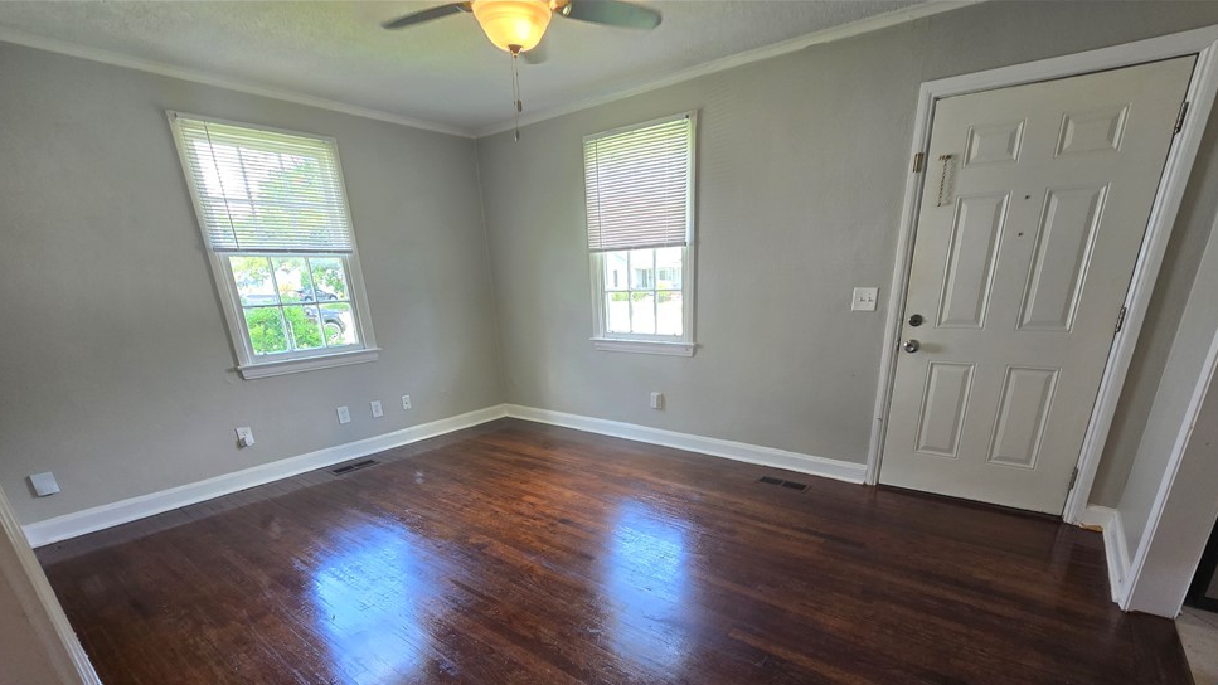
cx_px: 631
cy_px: 482
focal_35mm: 15
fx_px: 484
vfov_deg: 67.6
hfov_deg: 103.0
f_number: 2.2
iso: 100
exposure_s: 1/60
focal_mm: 2.2
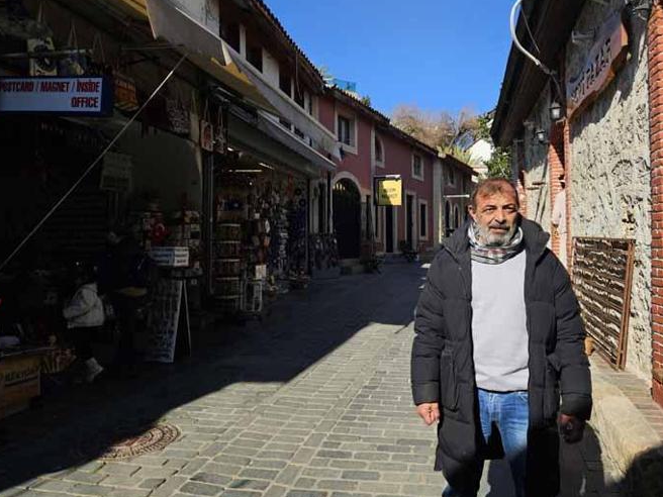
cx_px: 378
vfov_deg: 51.2
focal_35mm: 27
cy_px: 220
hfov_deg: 65.0
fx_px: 517
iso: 25
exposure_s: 1/2650
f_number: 1.8
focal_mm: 5.4
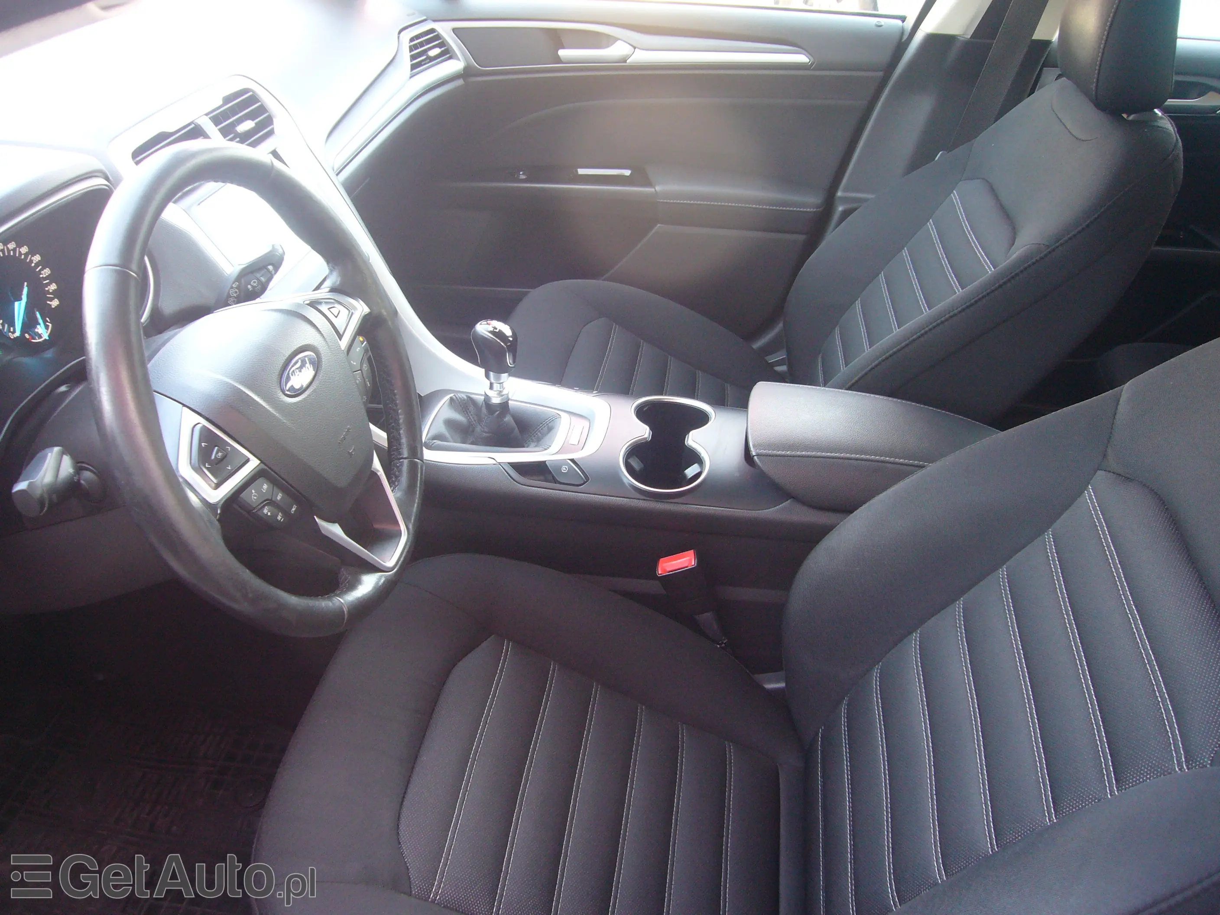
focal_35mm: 28
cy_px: 458
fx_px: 987
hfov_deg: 63.4
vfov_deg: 49.7
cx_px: 610
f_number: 2.8
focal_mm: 4.6
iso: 125
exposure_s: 1/15
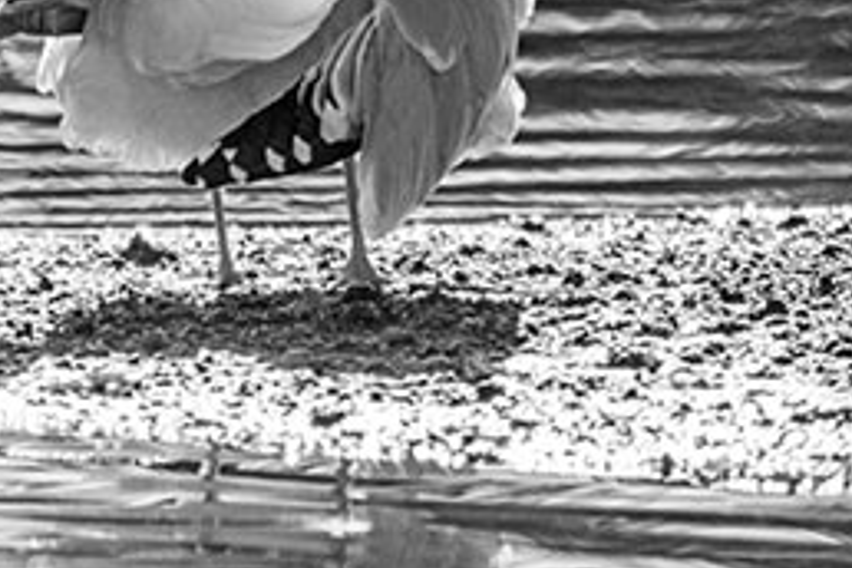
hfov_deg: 0.9
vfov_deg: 0.6
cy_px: 78
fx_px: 55115
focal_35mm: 2329
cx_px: 565
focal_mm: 1200
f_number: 13
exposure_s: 1/2500
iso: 1600
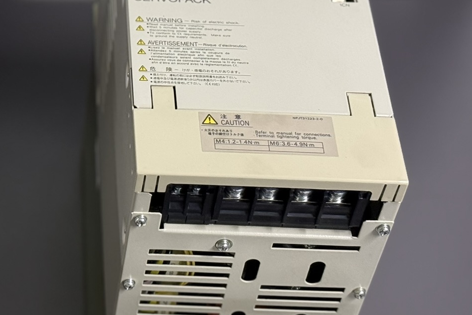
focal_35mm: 108
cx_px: 0
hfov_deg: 18.4
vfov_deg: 12.7
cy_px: 179
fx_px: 1416
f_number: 1.78
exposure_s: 1/50
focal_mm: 6.76
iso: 200
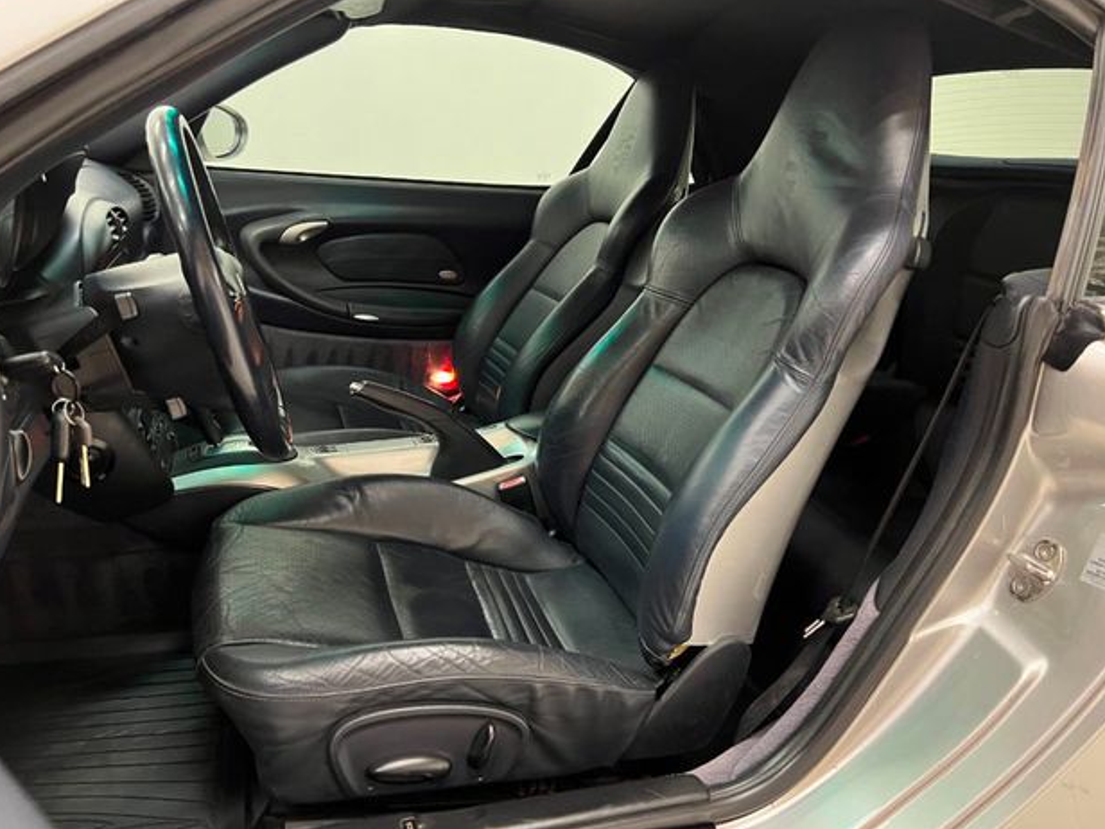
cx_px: 551
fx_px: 862
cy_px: 414
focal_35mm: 27
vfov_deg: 51.4
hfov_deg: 65.3
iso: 500
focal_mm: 5.7
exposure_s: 1/30
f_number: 1.5
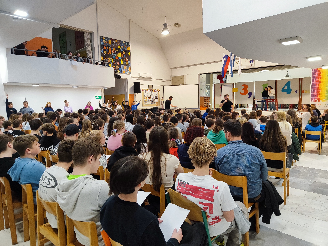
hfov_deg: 73.9
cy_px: 123
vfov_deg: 58.9
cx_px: 164
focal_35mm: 23
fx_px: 218
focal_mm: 5.59
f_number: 1.88
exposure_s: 1/50
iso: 823
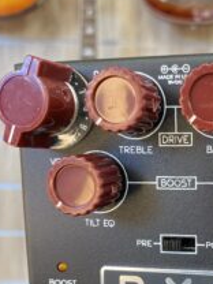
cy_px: 217
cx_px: 193
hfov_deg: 28.0
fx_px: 410
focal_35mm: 50
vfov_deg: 37.2
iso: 160
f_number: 1.8
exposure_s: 1/50
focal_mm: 4.25
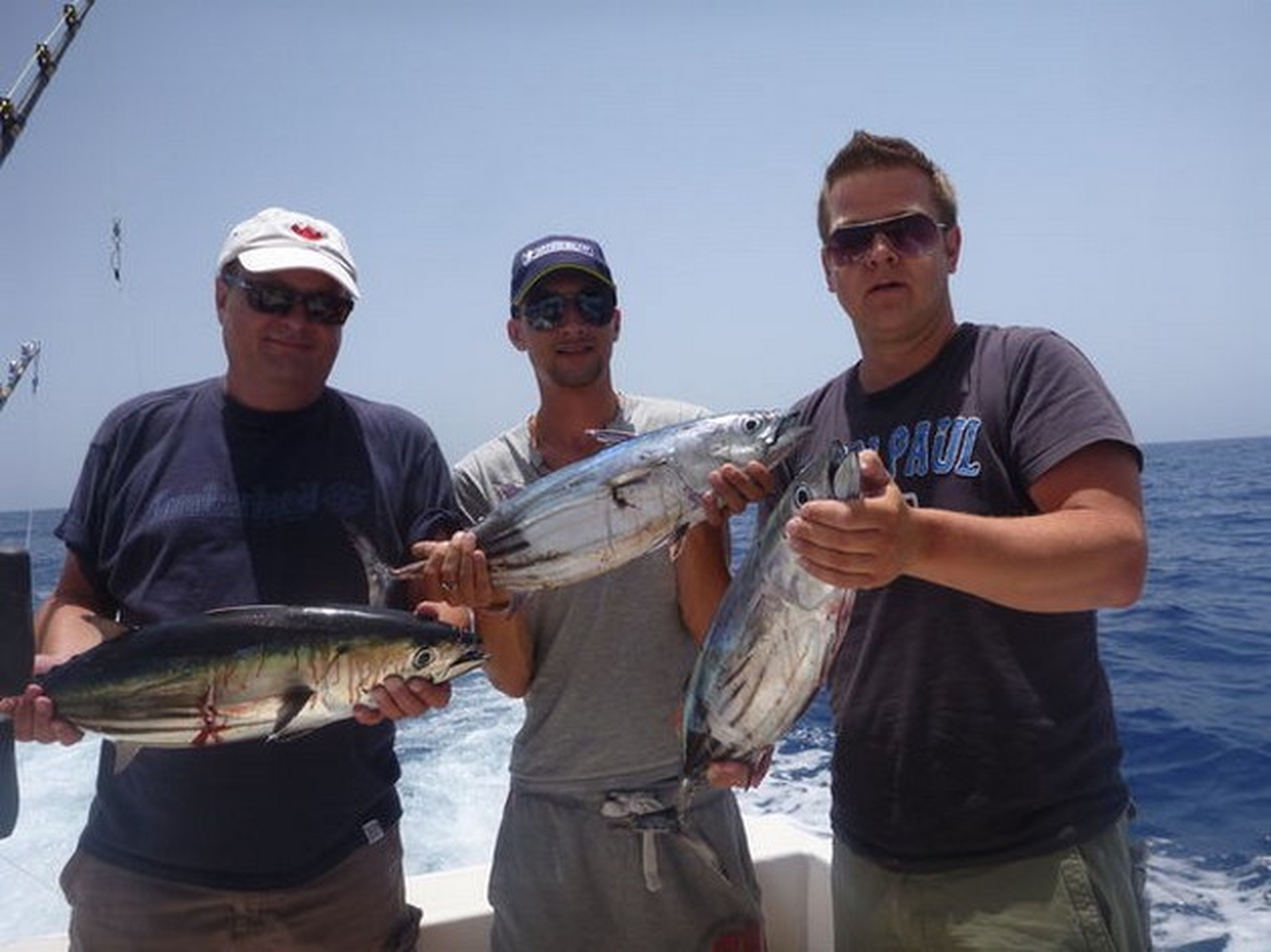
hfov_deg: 63.5
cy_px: 476
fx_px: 1028
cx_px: 636
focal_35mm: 28
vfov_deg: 49.7
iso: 100
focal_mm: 4.9
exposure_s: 1/1300
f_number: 3.3
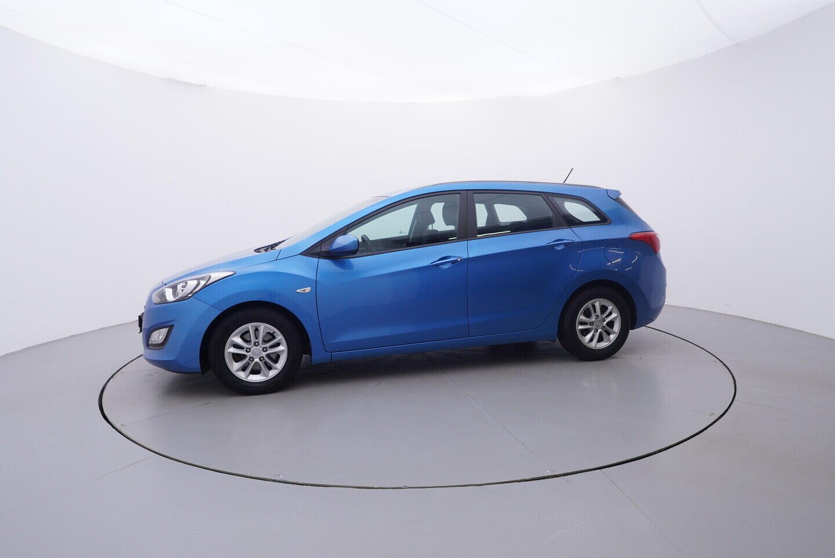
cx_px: 418
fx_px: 522
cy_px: 279
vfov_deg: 56.2
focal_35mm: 22
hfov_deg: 77.3
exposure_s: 1/80
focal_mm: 15
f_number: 5
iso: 200
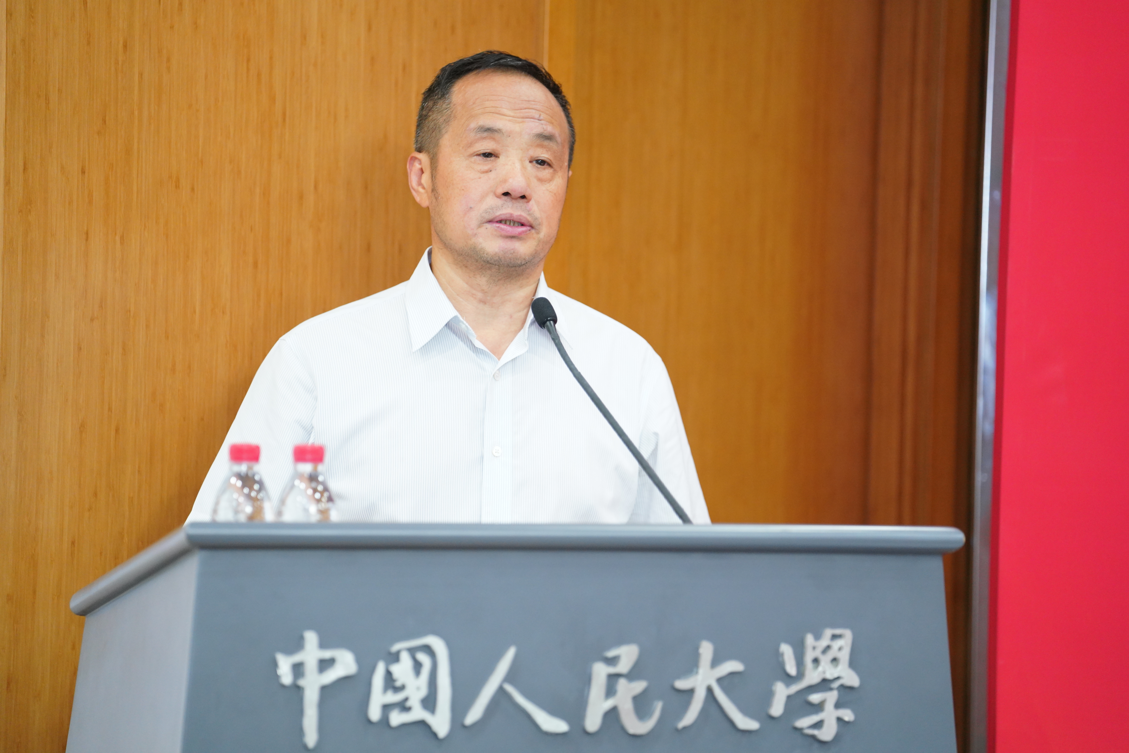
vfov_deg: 7.9
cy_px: 376
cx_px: 564
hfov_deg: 11.9
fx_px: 5426
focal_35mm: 173
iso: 2500
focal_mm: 173
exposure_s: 1/80
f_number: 2.8
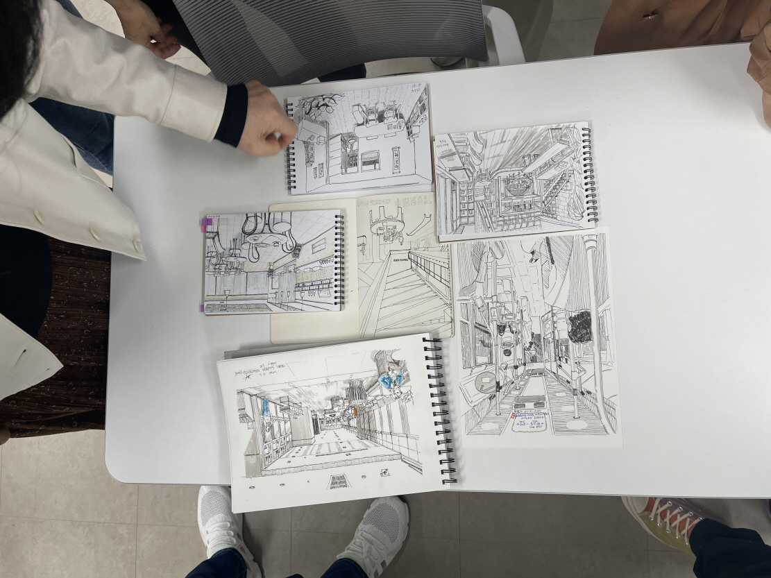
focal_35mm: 25
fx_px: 557
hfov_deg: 69.4
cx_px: 386
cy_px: 289
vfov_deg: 54.9
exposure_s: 1/120
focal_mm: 5.1
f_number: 1.6
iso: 64
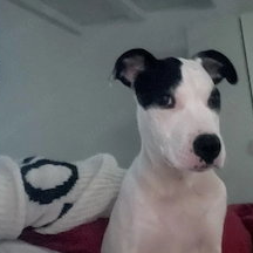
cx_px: 139
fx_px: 405
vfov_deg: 34.7
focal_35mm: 49
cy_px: 131
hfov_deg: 34.6
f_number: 2.2
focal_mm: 2.71
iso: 3200
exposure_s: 1/15
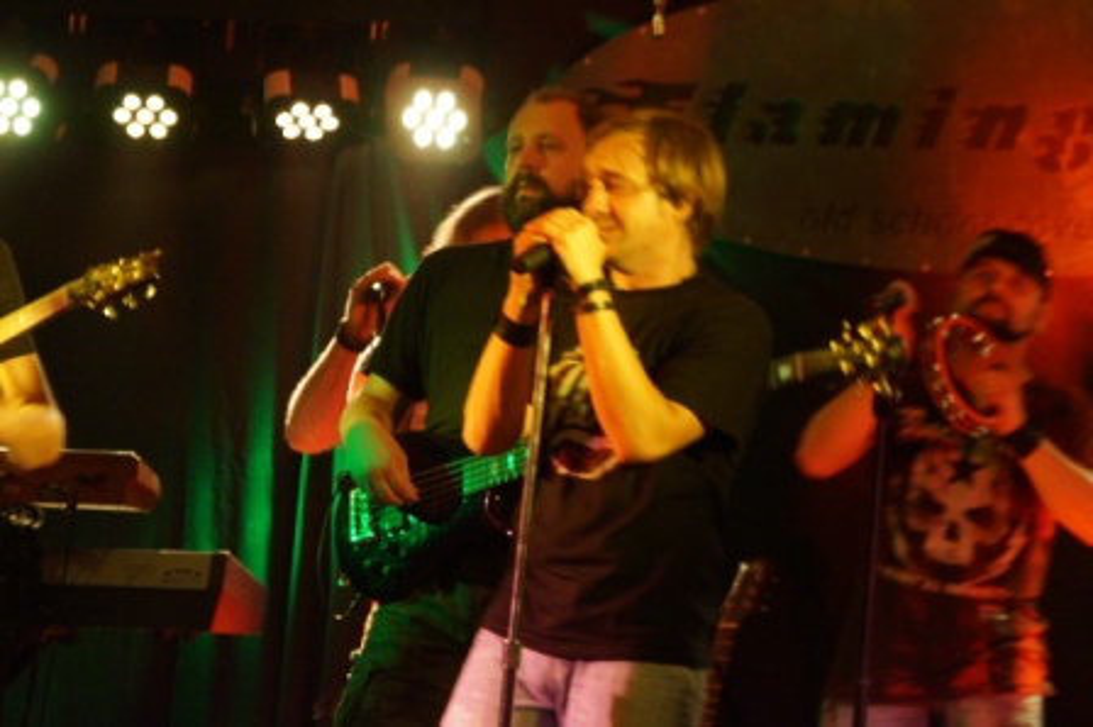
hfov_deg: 10.6
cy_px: 364
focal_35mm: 195
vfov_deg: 7.0
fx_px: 5916
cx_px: 546
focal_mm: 130
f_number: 5.6
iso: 3200
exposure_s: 1/25
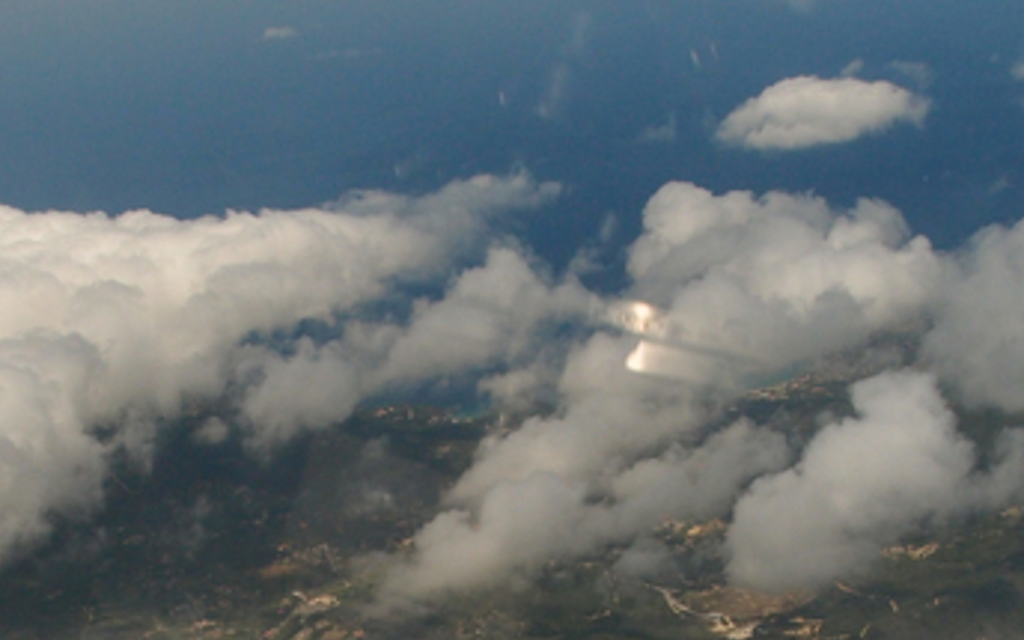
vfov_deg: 17.5
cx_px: 307
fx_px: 1926
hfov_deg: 29.5
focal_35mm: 69
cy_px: 866
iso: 100
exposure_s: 1/1250
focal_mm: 6
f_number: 4.5
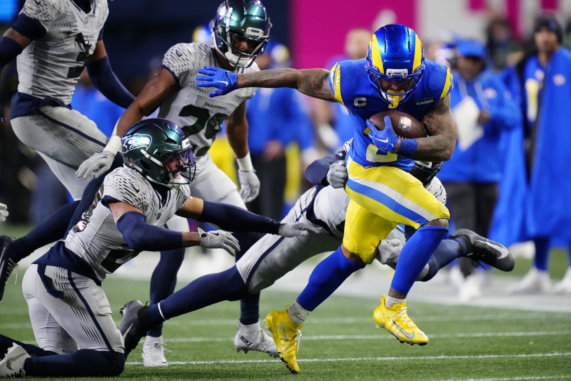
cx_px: 286
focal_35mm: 560
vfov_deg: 2.5
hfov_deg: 3.7
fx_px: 8882
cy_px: 190
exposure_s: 1/1600
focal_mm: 560
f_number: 4
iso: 6400
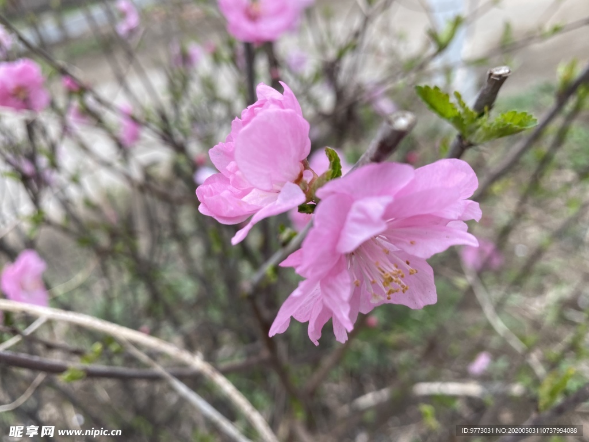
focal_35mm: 26
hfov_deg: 67.3
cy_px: 221
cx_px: 294
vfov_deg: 53.1
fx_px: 442
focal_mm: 4.25
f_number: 1.8
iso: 32
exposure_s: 1/123
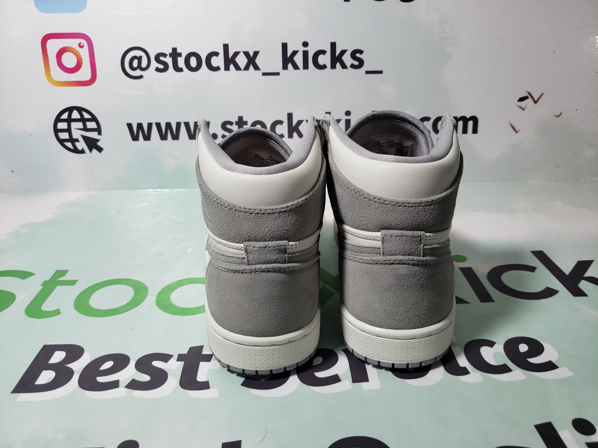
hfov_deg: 67.3
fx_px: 449
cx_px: 299
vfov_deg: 53.1
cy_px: 224
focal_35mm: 26
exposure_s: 1/457
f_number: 1.5
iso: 50
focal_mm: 4.3
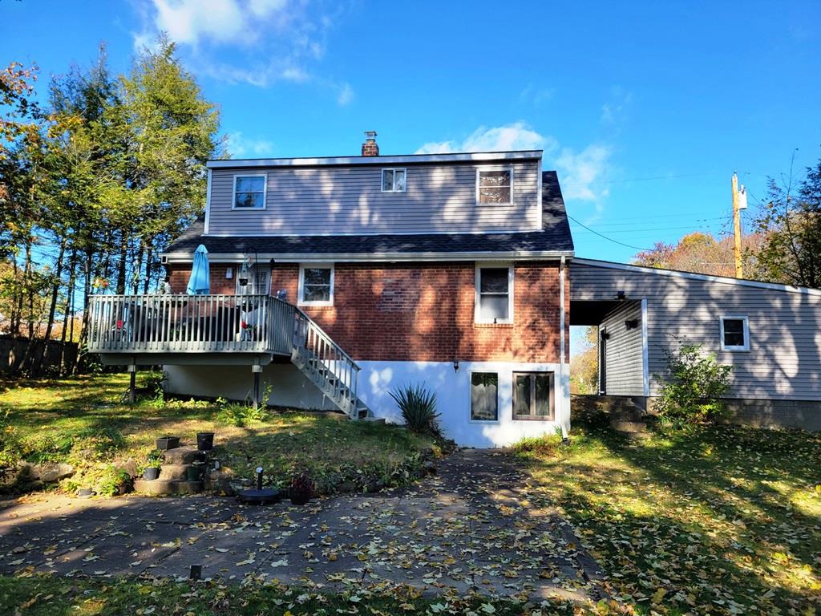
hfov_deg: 67.3
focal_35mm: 26
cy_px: 308
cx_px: 410
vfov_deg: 53.1
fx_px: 617
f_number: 1.8
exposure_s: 1/880
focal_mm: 5.4
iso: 40
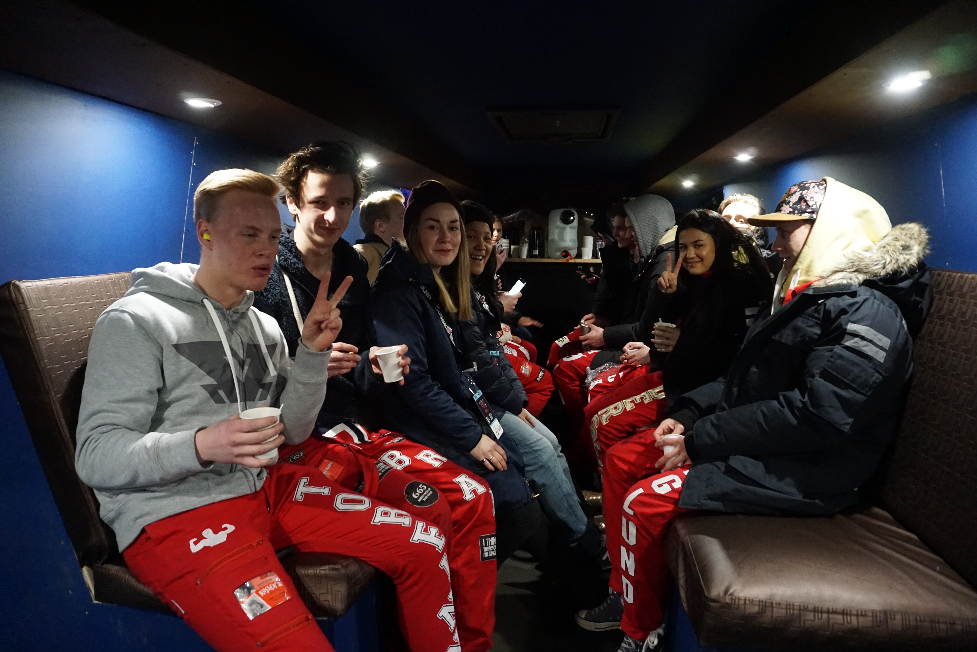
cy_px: 326
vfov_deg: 50.4
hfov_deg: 70.4
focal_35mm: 26
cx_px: 488
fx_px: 692
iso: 3200
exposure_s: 1/80
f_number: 3.5
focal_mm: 17
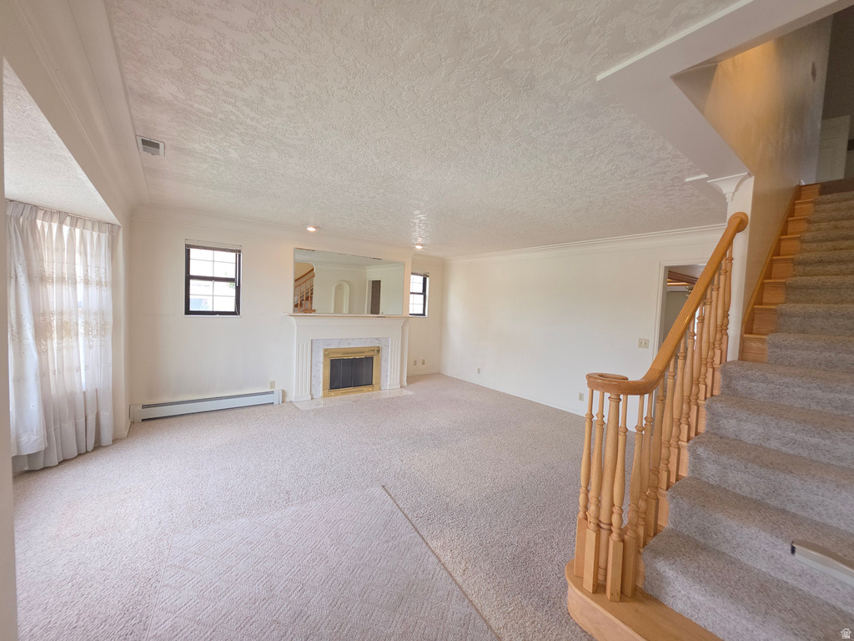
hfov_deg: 106.2
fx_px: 321
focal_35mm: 13
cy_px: 320
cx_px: 427
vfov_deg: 89.9
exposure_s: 1/60
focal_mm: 2.2
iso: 32
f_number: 1.9
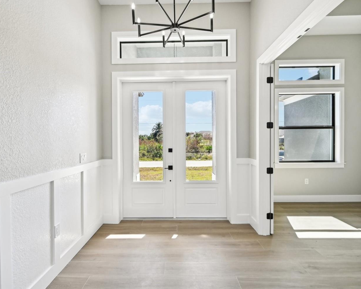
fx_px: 182
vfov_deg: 76.9
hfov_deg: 89.6
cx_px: 174
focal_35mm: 17
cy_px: 136
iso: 400
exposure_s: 1/320
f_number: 8
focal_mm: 14
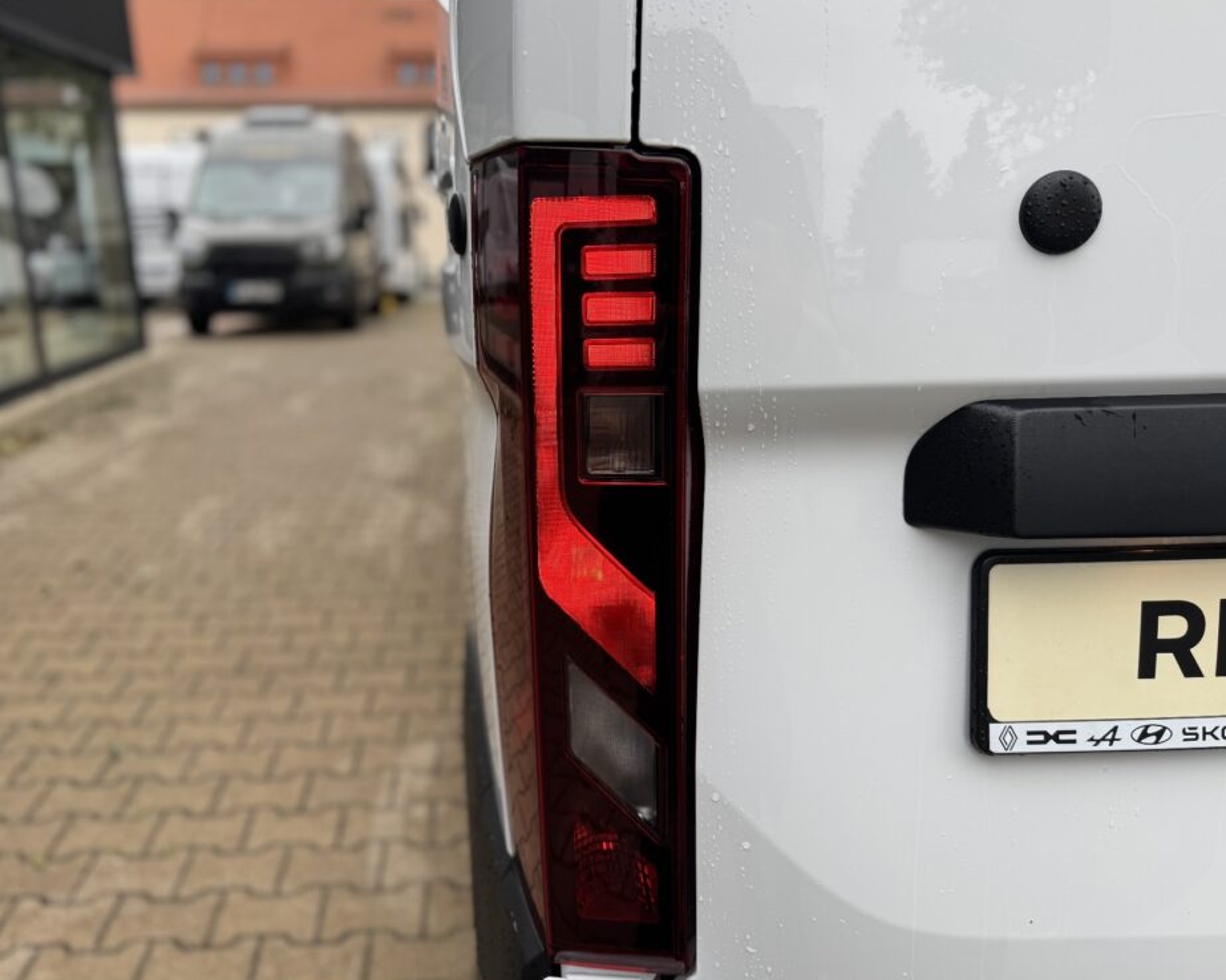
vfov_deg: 54.9
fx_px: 943
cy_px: 502
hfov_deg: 66.0
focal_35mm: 26
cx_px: 574
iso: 64
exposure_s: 1/269
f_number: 1.78
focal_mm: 6.76
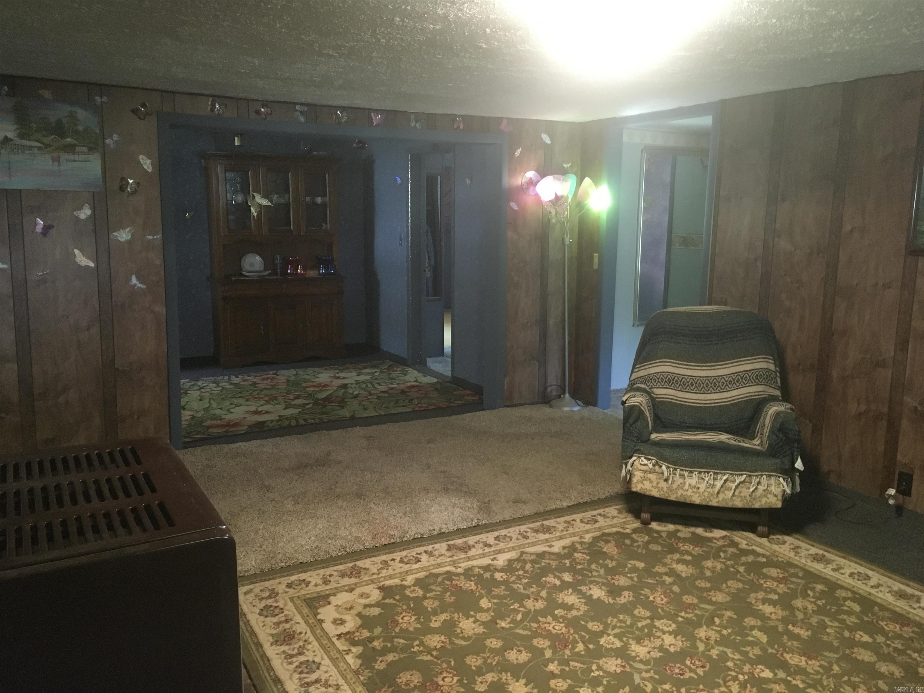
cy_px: 346
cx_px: 462
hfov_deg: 61.7
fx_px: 774
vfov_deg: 48.2
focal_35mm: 29
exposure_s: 1/15
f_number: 2.2
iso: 200
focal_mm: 4.15
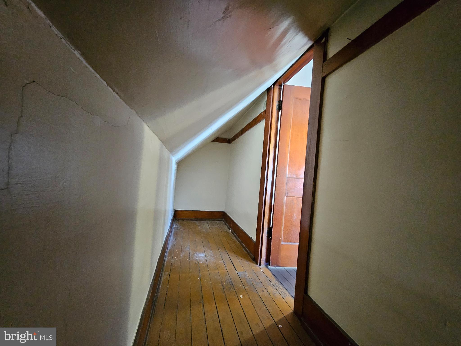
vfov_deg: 89.9
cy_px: 173
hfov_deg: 106.2
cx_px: 230
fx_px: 173
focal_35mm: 13
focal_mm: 1.74
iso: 640
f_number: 2.2
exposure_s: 1/30
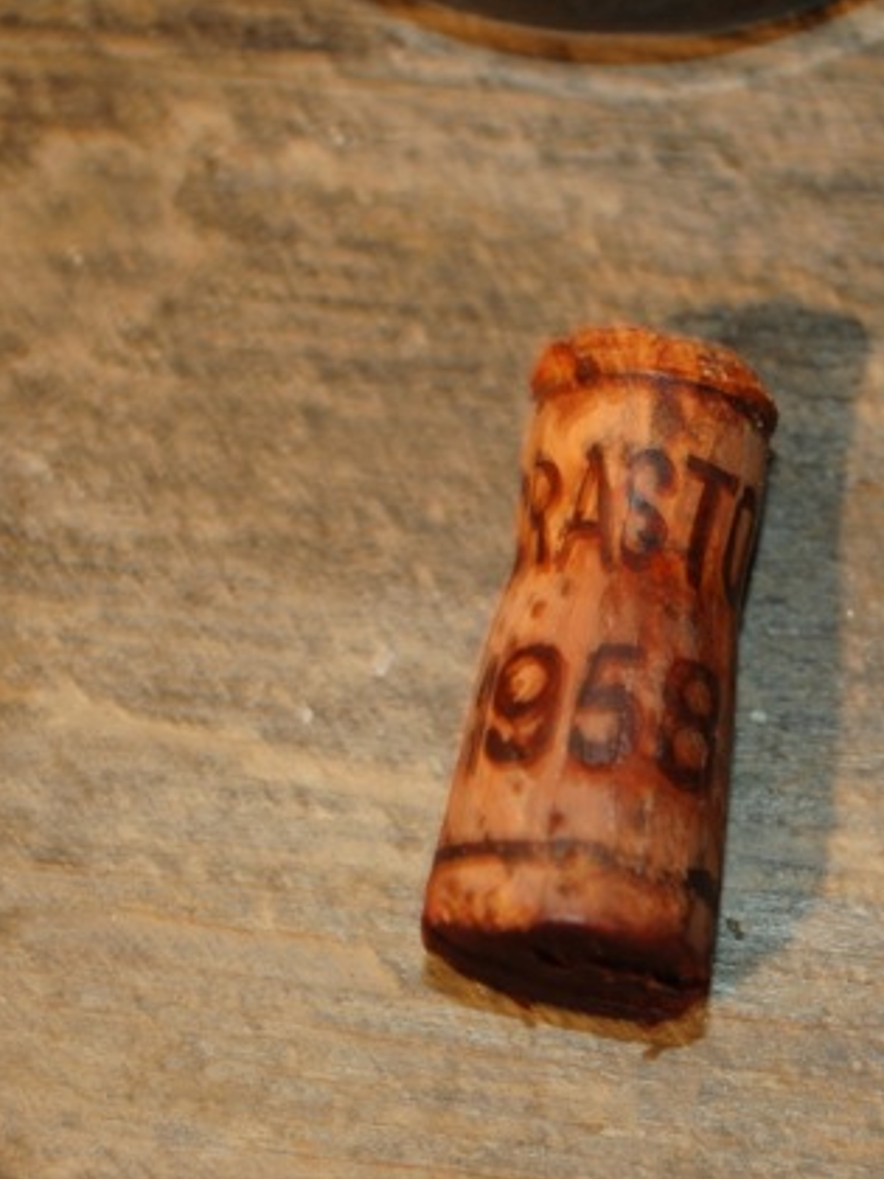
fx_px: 2690
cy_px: 587
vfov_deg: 24.7
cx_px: 601
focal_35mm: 79
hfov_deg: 18.6
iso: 220
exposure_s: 1/2
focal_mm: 36
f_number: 5.3
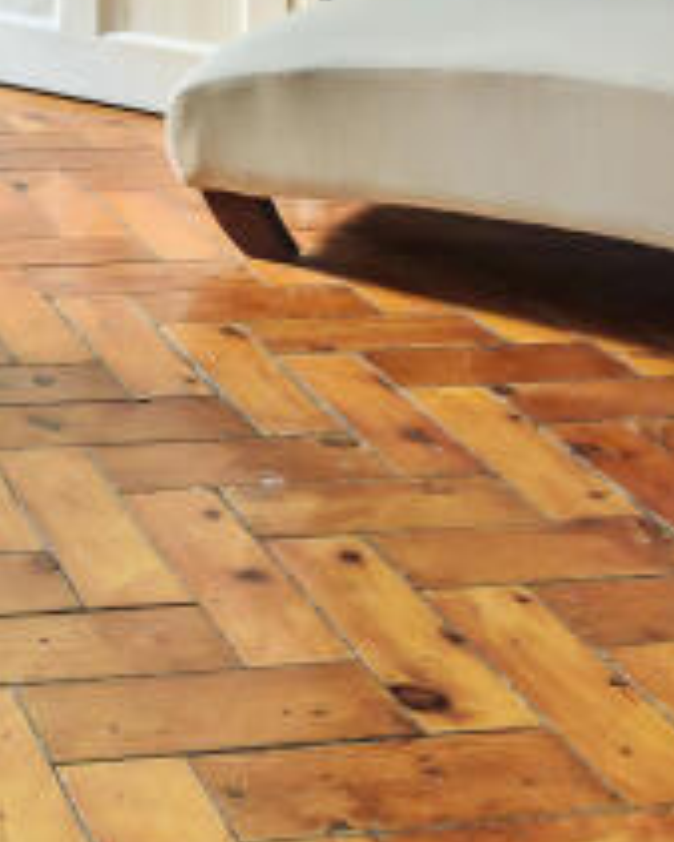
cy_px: -391
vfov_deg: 22.0
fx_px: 1819
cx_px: -291
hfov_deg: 18.9
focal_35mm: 73
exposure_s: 1.6
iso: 400
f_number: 8
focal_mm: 16
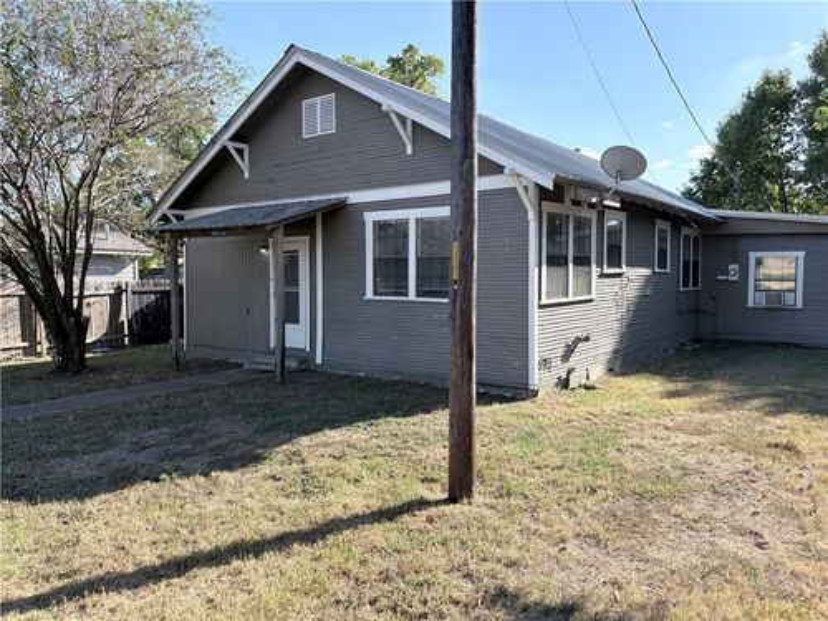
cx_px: 414
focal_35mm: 26
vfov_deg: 53.1
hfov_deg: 67.3
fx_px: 622
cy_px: 310
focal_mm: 5.96
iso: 64
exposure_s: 1/1667
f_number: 1.6
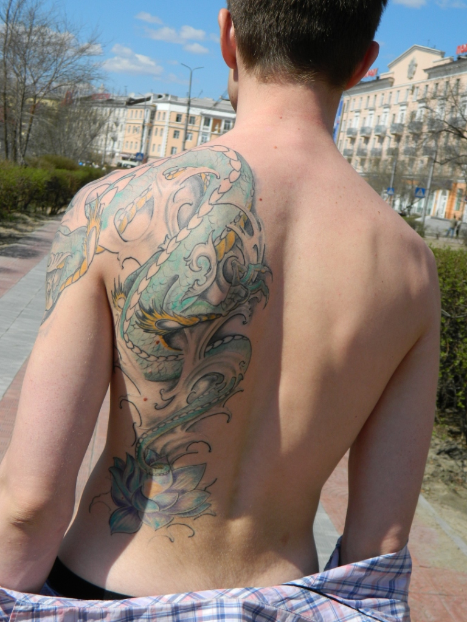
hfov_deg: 25.7
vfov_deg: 33.8
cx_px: 234
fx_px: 1025
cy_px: 311
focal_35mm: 57
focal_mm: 10.2
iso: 80
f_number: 3.8
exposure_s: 1/1000
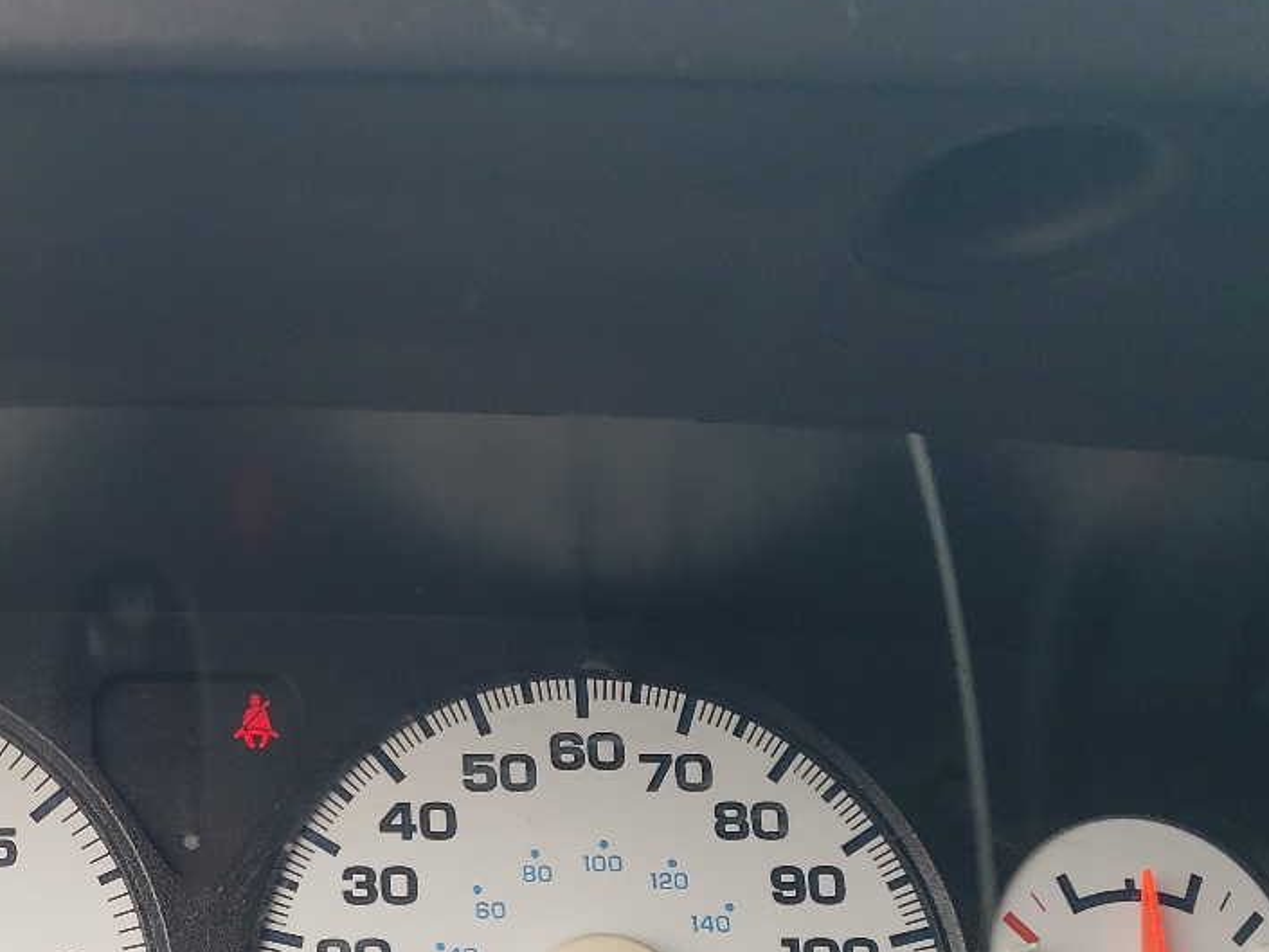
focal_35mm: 59
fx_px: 2163
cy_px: 857
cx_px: 99
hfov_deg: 31.0
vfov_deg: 24.1
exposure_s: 1/244
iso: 50
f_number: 1.5
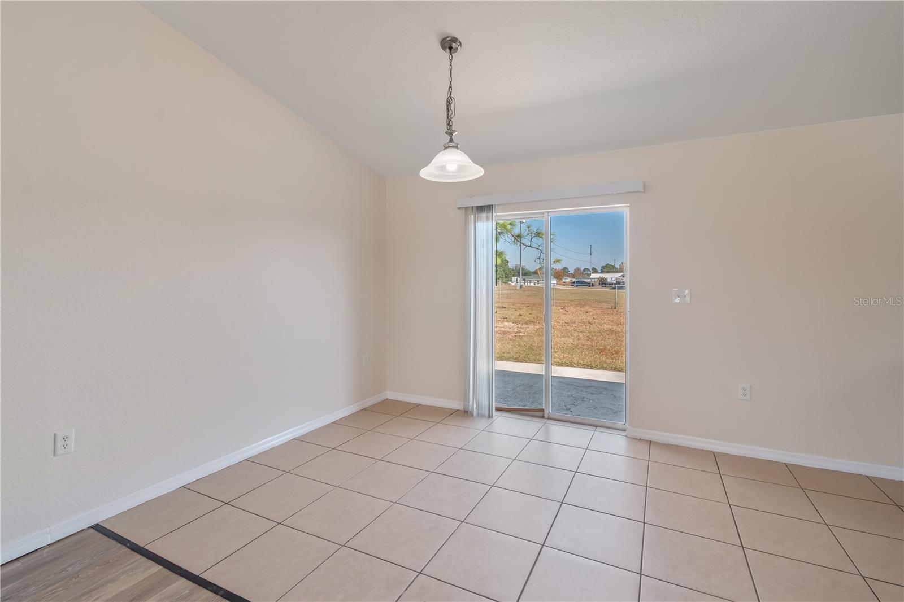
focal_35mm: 15
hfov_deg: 100.4
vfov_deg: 77.3
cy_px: 301
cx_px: 452
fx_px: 377
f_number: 9
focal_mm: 10
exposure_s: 1/10
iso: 250
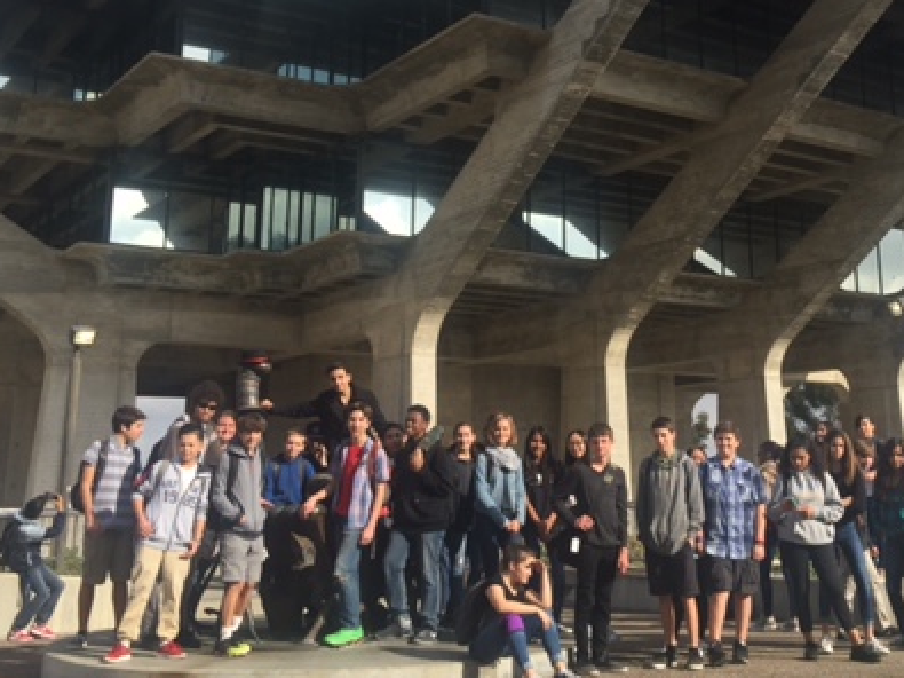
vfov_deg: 30.5
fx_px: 1227
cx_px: 565
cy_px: 202
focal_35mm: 47
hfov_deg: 40.2
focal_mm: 4.15
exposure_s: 1/1799
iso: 32
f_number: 2.2
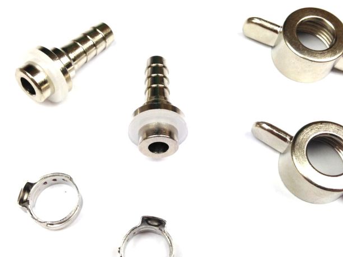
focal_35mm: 43
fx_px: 426
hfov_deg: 43.9
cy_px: 137
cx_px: 179
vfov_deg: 33.6
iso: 50
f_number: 2.4
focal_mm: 4.12
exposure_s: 1/150
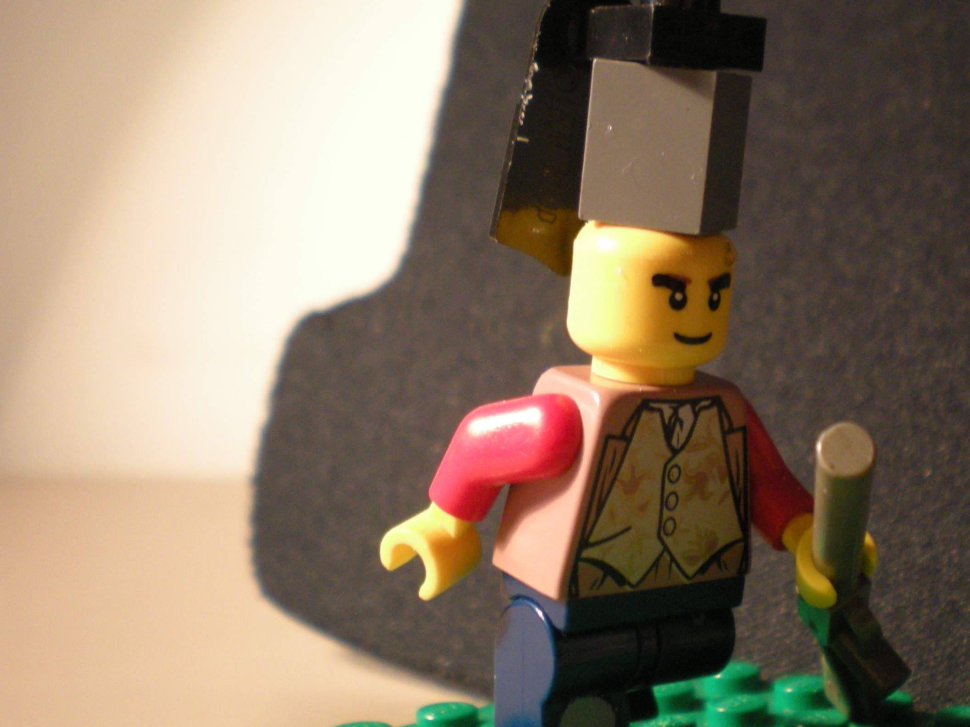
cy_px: 378
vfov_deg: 26.6
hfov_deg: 34.5
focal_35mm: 55
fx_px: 1541
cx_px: 677
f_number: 3.1
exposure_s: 1/19
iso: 200
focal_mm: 6.3
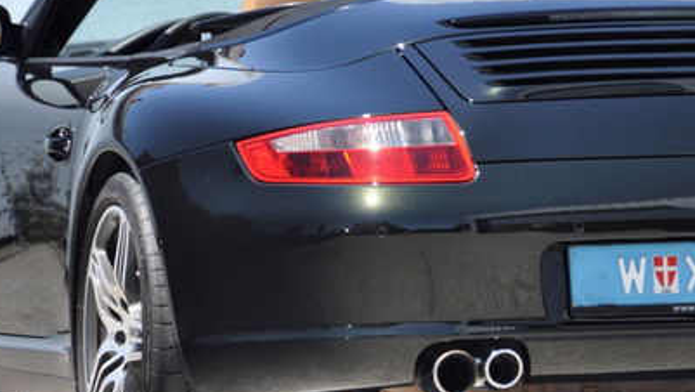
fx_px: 10804
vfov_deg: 2.1
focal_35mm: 586
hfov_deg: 3.7
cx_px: 473
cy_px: 264
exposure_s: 1/400
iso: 500
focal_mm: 195
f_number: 6.3
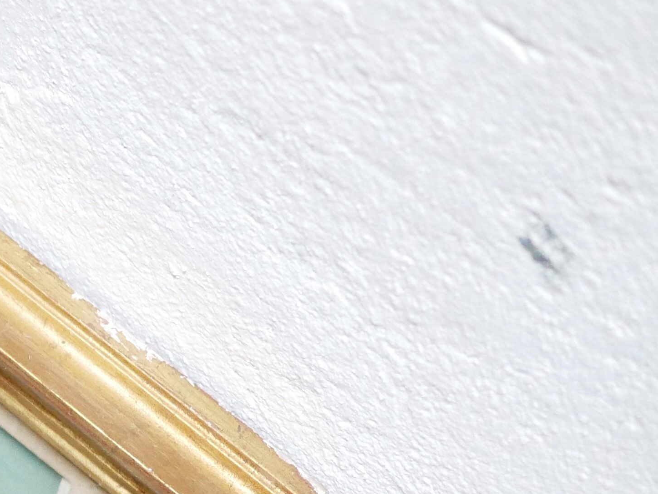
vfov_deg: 11.5
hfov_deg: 14.5
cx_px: -307
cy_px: 540
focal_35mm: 127
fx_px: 2415
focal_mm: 20
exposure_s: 1/60
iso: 2000
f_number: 1.7
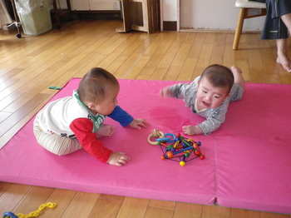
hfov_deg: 52.7
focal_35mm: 35
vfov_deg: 40.7
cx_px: 146
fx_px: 294
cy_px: 109
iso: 320
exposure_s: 1/50
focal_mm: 6.36
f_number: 3.9
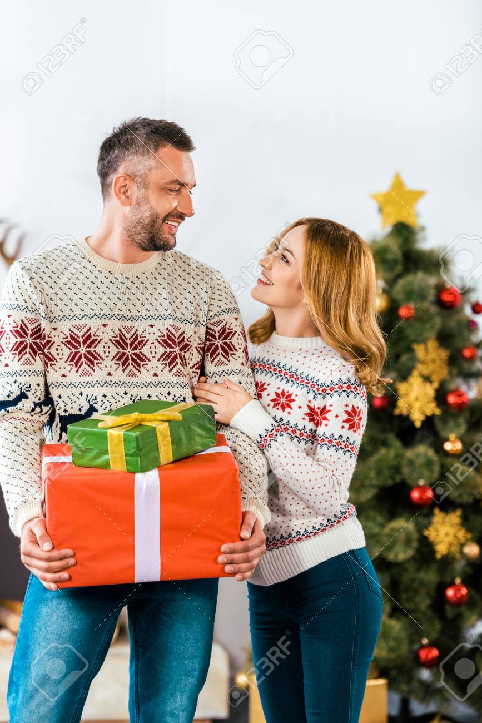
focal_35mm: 130
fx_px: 2610
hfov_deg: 10.6
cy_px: 362
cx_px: 241
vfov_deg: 15.8
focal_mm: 130
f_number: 2.8
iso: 320
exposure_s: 1/200
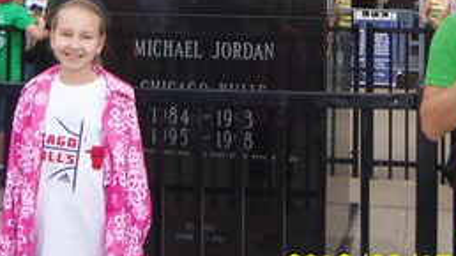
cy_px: -95
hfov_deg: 27.5
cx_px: 200
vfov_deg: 14.8
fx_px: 931
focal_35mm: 77
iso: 160
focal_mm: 6.8
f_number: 4.3
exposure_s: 1/50
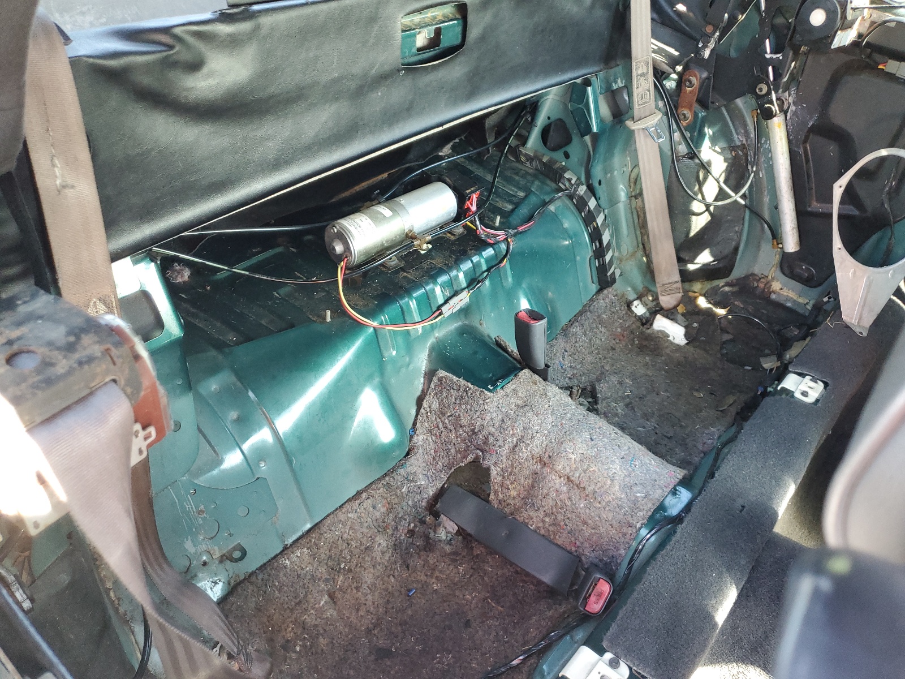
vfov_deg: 53.1
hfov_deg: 67.3
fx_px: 680
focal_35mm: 26
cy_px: 340
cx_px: 452
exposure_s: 1/60.2
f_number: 1.5
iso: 155
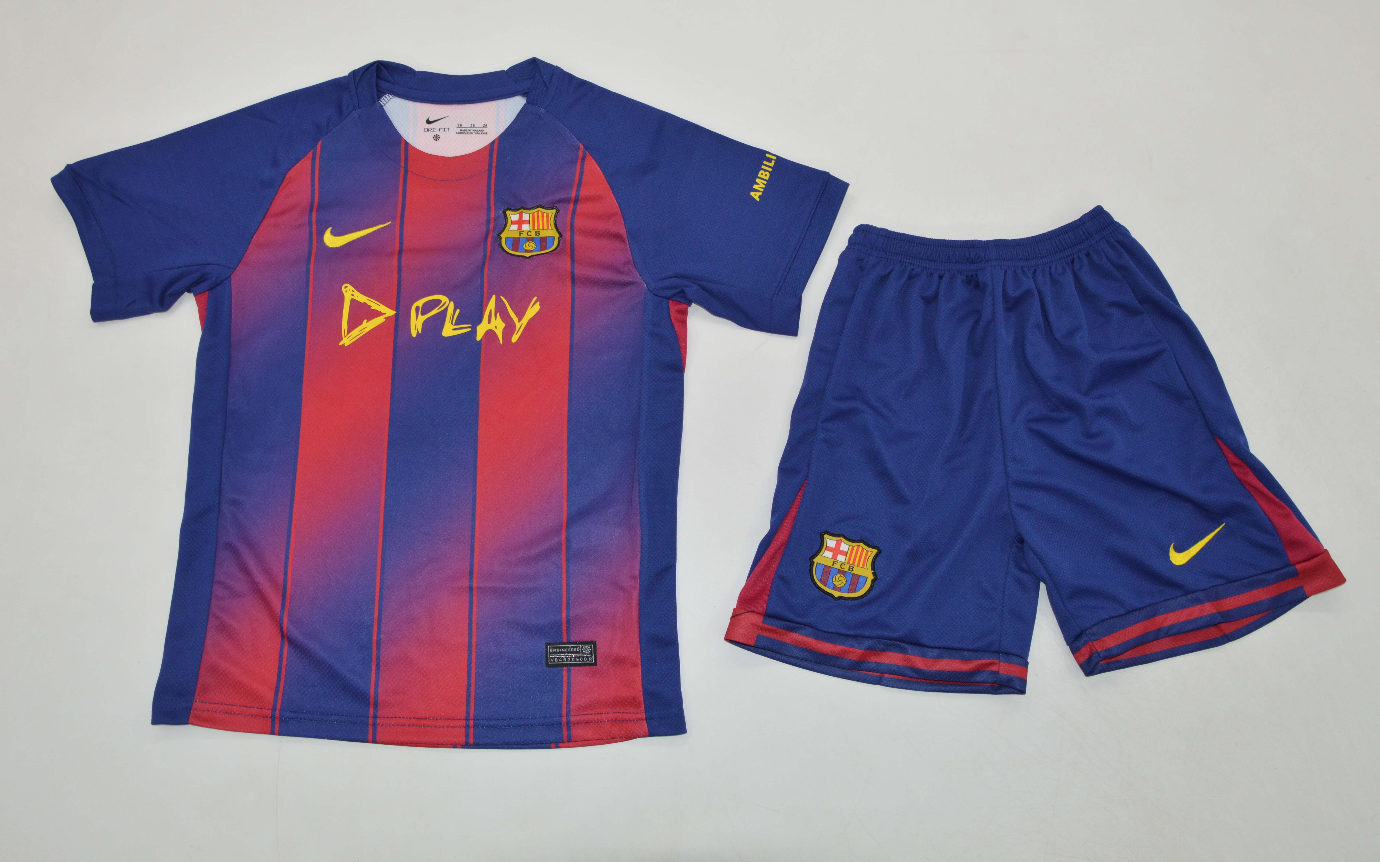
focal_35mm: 33
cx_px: 695
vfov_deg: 38.8
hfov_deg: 58.9
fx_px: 1223
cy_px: 402
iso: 400
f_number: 9
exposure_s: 1/200
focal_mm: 21
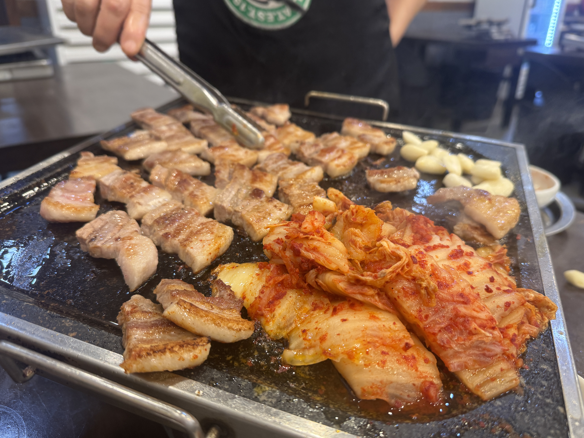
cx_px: 297
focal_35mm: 25
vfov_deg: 54.9
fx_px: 422
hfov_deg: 69.4
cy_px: 220
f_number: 1.78
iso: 160
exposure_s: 1/60
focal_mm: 6.76
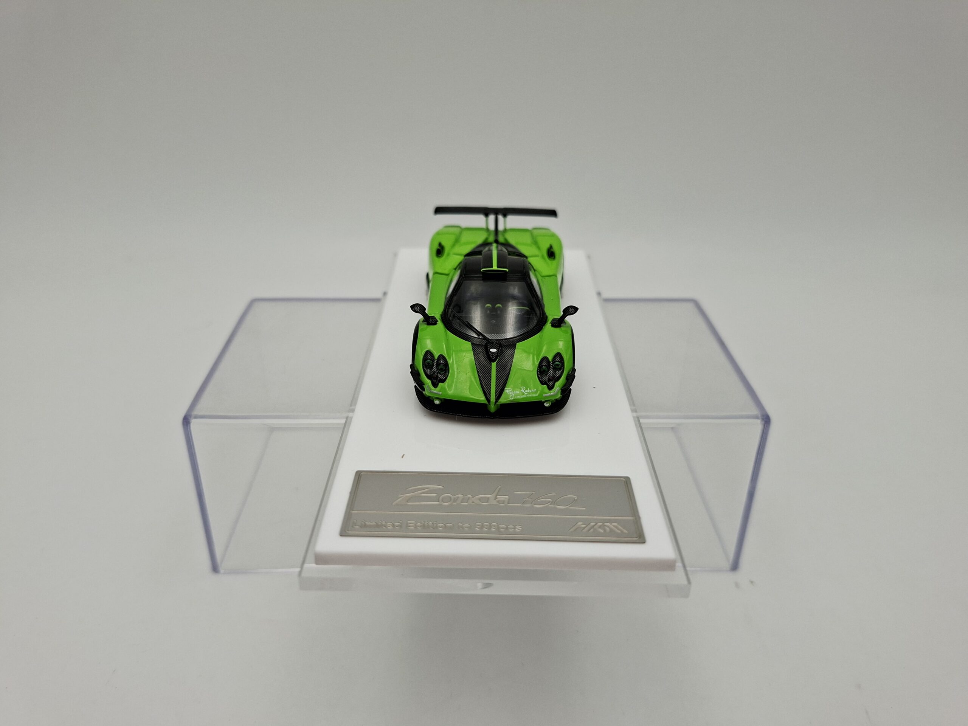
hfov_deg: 73.9
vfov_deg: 58.9
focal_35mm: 23
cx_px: 484
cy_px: 363
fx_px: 643
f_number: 1.8
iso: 50
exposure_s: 1/476
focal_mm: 5.54
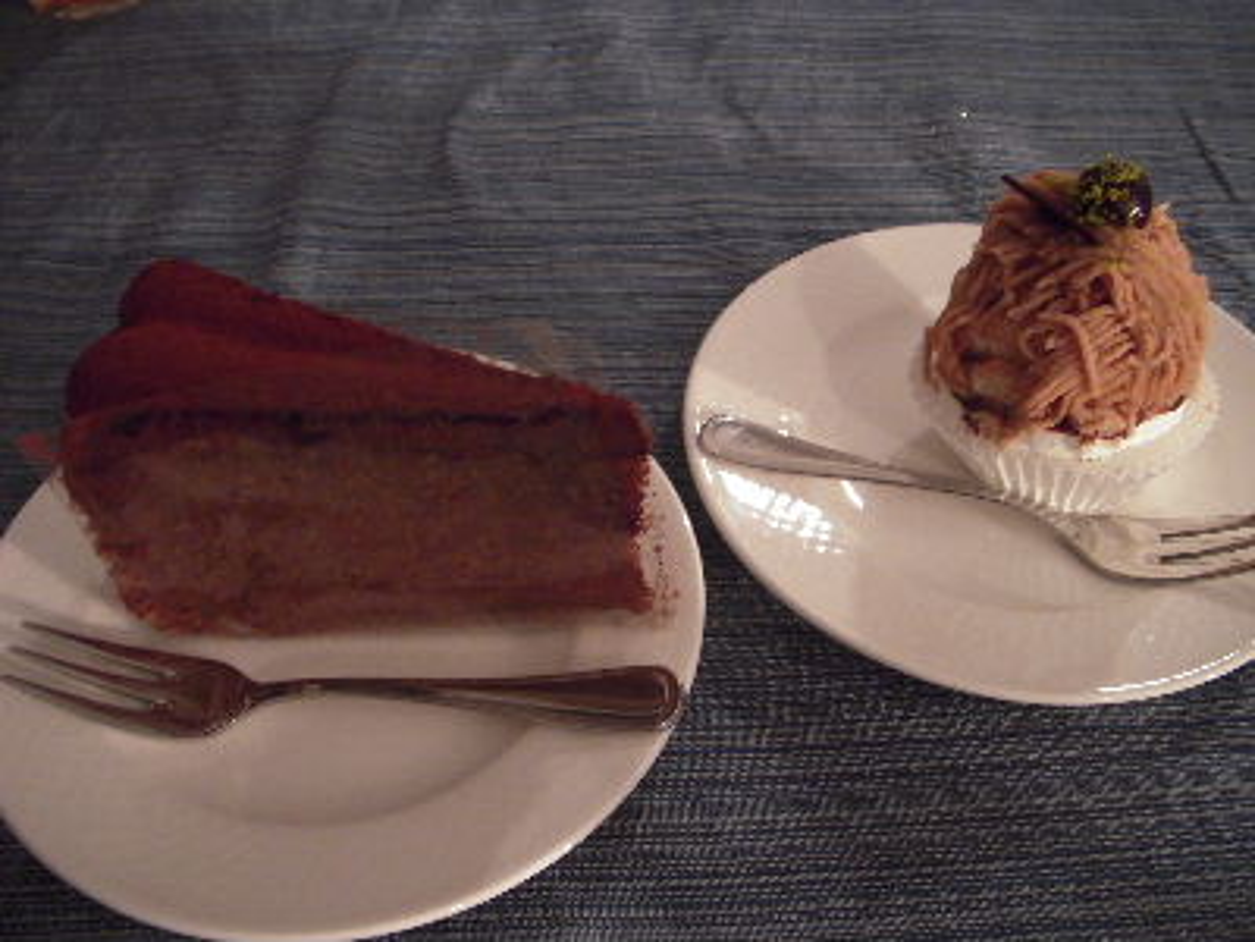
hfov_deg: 49.0
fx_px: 1378
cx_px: 628
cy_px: 471
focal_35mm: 38
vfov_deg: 37.7
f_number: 3.3
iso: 400
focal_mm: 6.3
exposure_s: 1/8
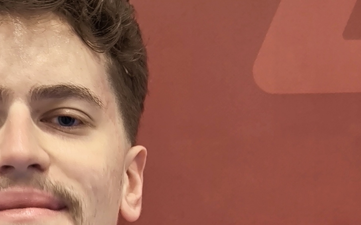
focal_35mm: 89
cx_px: 31
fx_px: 875
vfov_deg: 13.3
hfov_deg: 22.7
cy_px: 398
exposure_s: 1/50
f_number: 1.9
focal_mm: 6.92
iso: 250
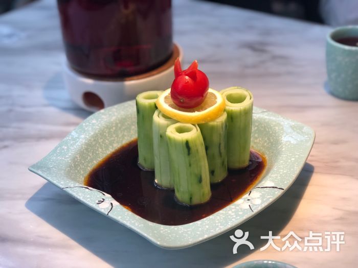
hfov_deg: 33.8
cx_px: 179
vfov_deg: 25.7
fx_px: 589
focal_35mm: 57
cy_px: 134
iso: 50
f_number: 2.8
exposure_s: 1/50
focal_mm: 6.6
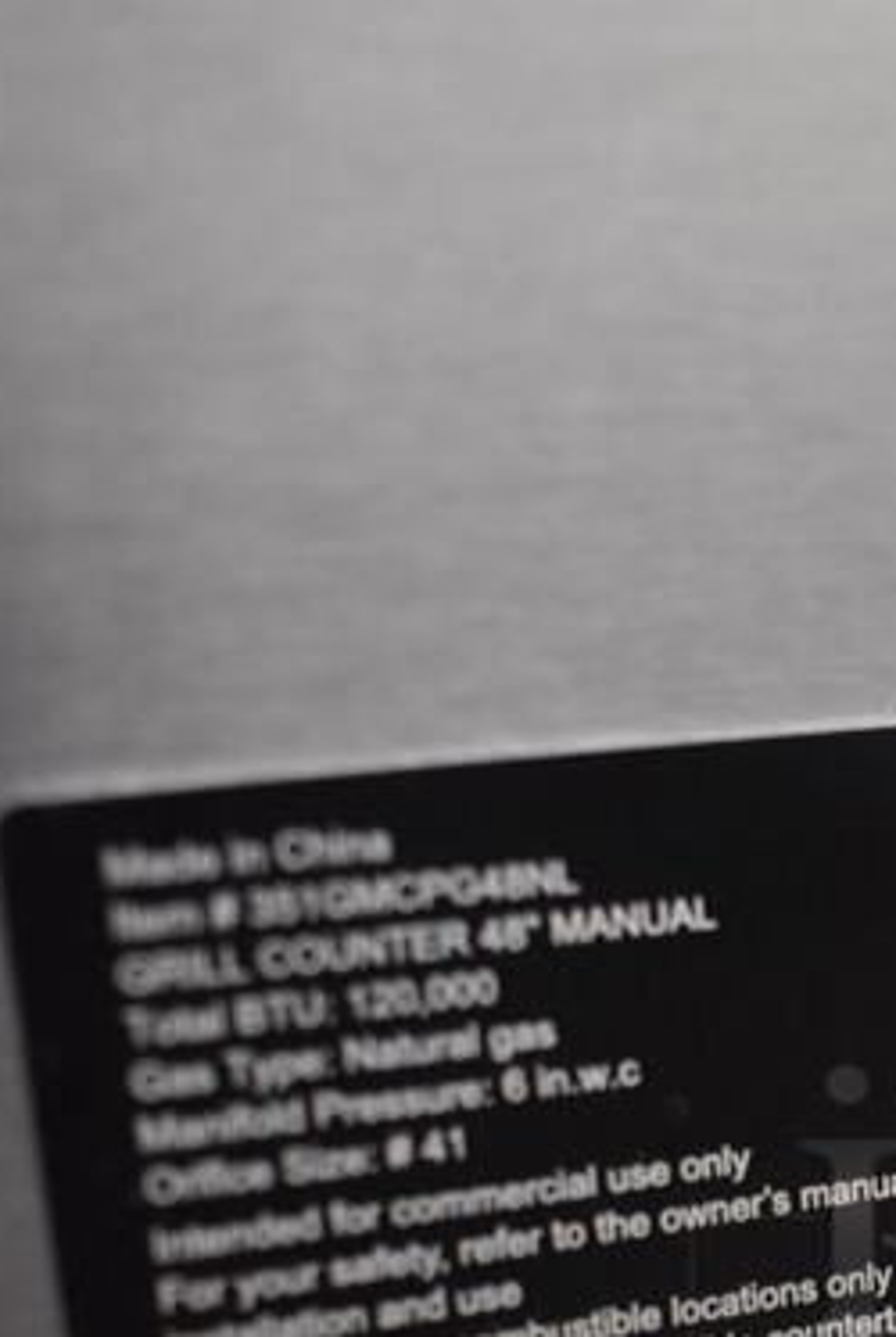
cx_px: 1068
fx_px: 2455
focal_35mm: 66
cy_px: 1231
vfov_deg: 29.1
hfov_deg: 19.5
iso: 3200
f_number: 3.5
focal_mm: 18
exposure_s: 1/30
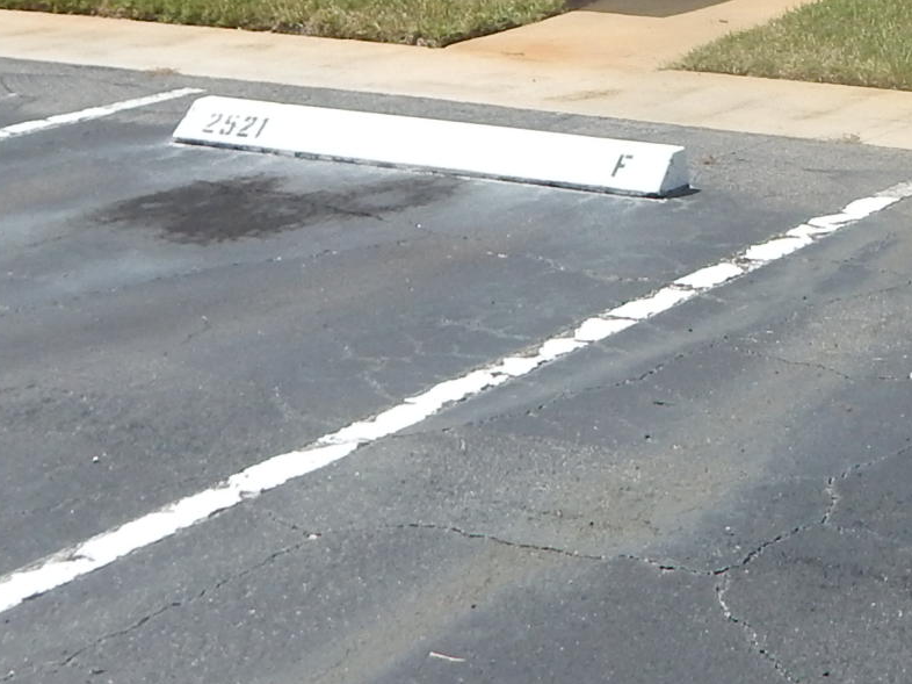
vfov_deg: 16.8
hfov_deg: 21.7
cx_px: 1078
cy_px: -153
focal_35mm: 84
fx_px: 2212
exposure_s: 1/640
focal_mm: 4
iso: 125
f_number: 6
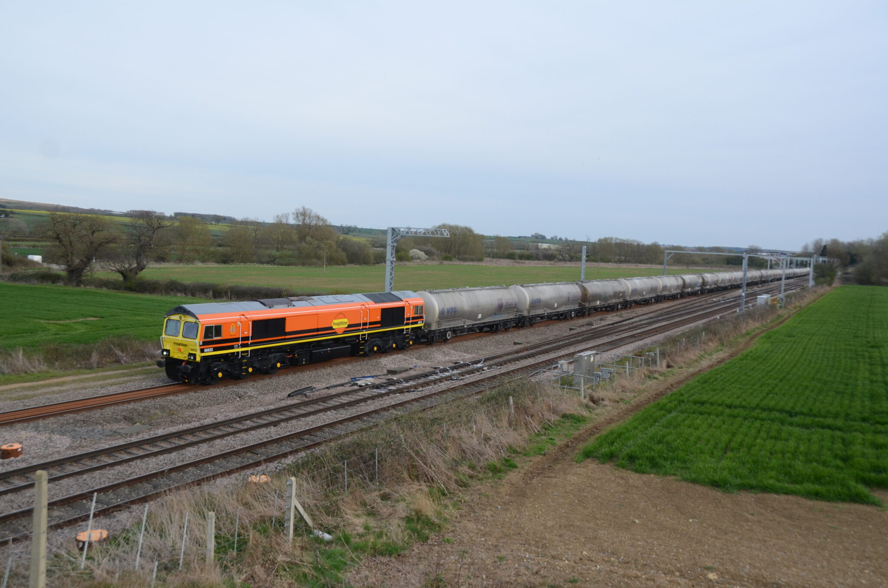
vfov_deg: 43.4
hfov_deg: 62.0
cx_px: 444
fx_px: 738
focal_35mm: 30
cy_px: 294
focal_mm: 20
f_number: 5.6
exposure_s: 1/1250
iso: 640
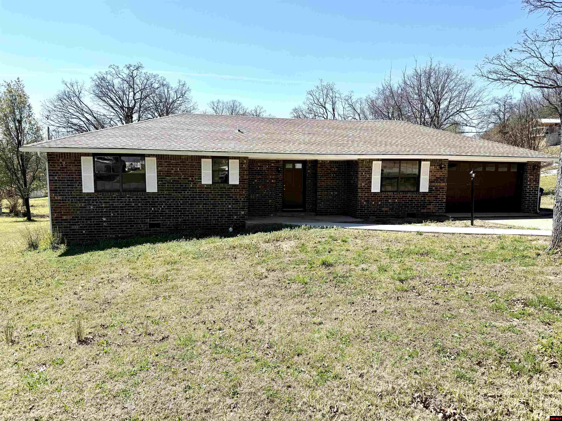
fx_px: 390
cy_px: 210
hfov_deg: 71.6
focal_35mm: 24
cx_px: 281
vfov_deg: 56.8
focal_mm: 6.76
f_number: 1.78
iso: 80
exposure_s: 1/4167
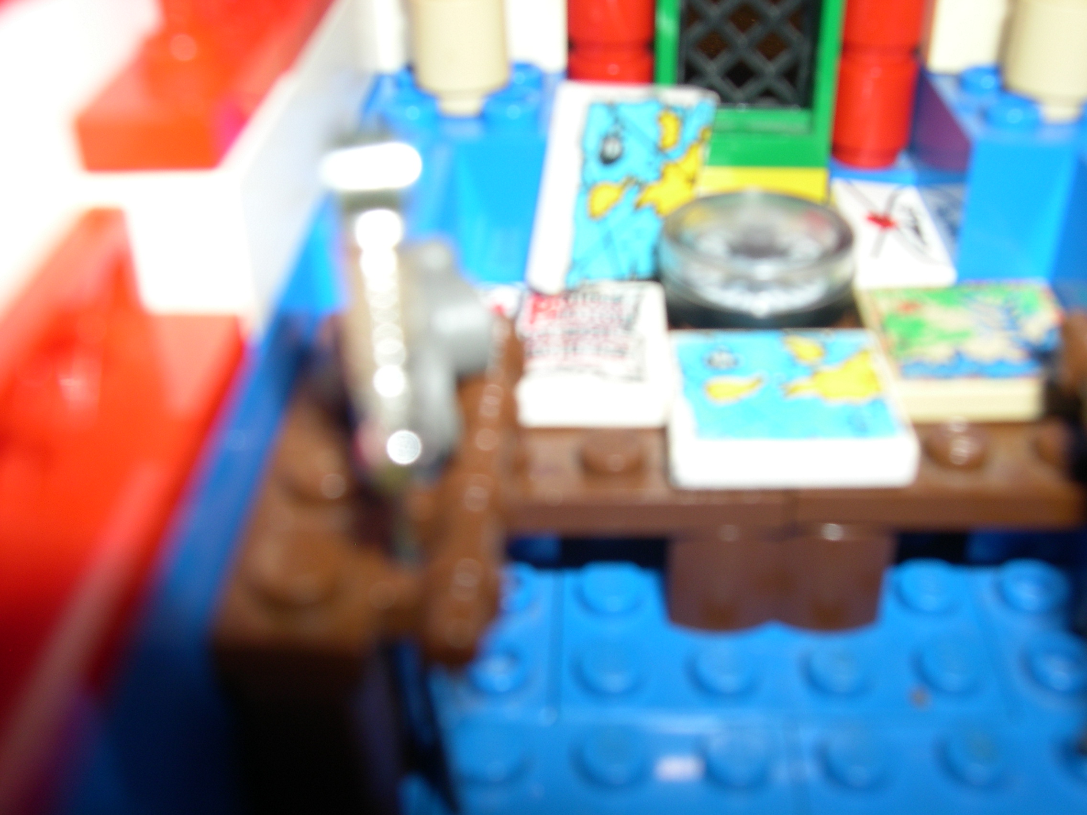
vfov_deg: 37.7
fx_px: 1193
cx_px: 544
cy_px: 408
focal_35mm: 38
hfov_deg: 49.0
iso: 100
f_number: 7.6
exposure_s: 1/60
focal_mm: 8
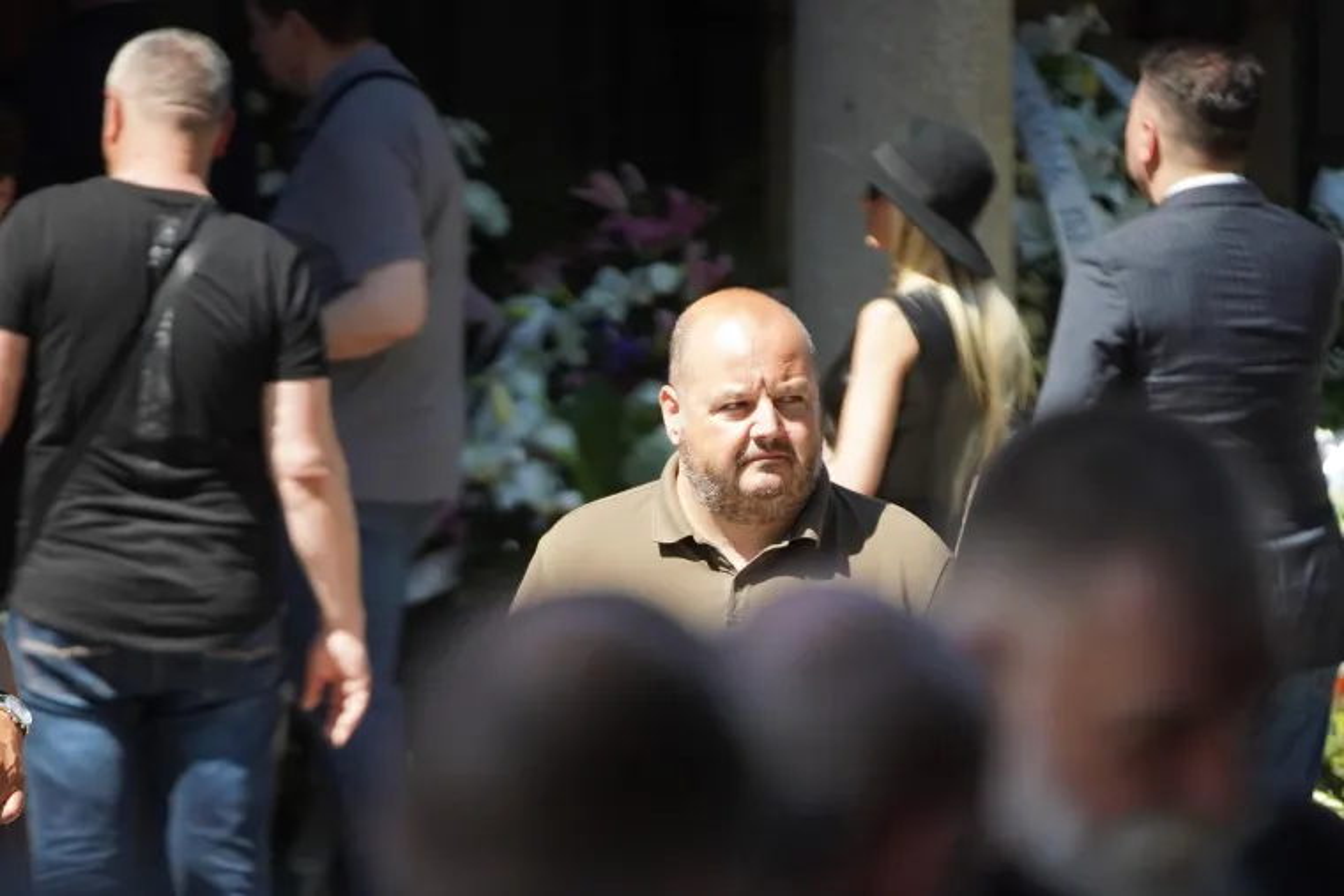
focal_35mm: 300
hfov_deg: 6.9
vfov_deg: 4.6
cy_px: 448
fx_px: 11201
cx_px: 672
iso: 2000
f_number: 2.8
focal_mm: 200
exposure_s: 1/8000
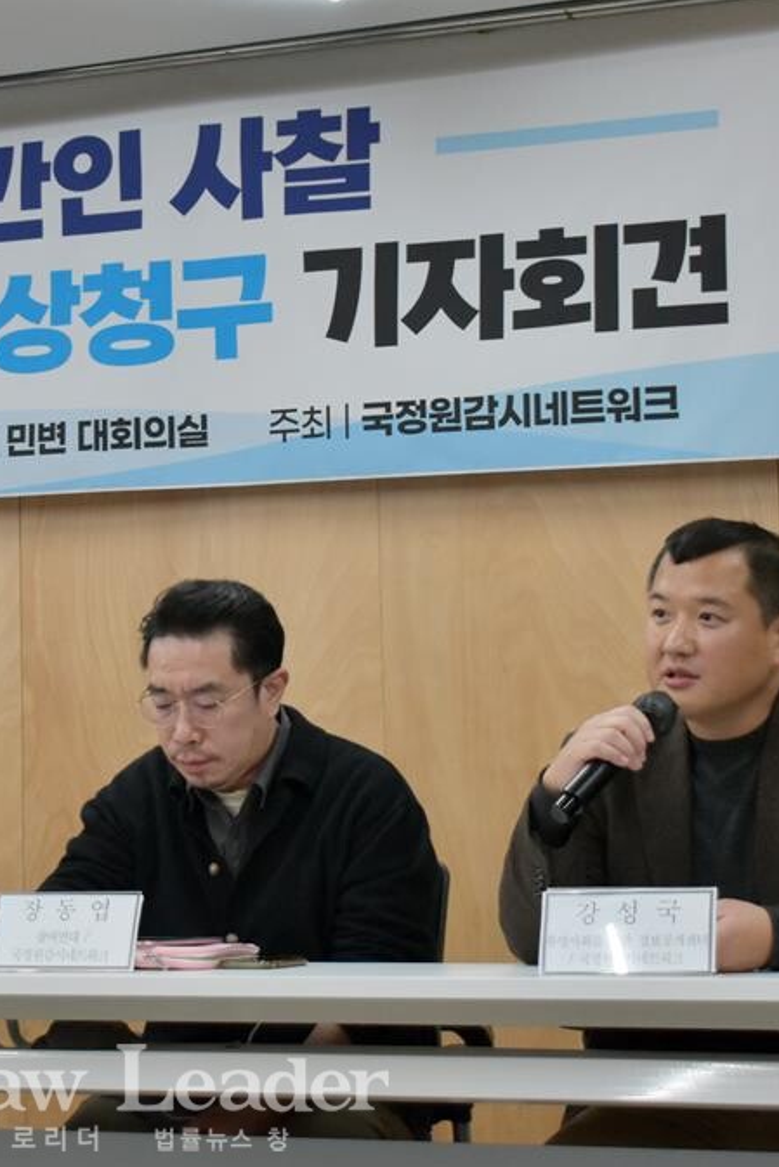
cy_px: 585
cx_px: 128
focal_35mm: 71
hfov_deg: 19.0
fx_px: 2295
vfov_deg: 28.5
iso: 1000
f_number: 4.2
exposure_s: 1/125
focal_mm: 31
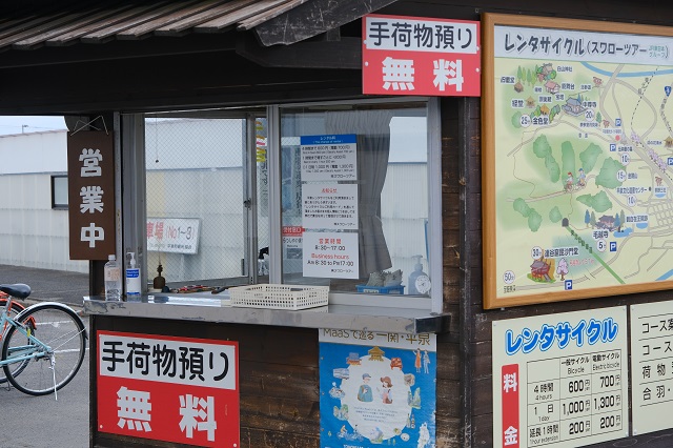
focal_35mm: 64
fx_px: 1196
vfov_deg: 21.2
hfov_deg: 31.4
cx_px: 336
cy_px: 224
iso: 320
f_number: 5
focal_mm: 42.9
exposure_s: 1/250
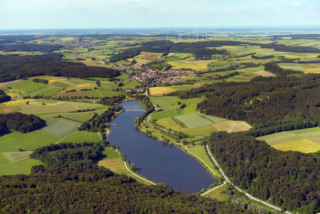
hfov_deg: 48.4
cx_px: 160
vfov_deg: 33.4
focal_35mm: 40
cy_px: 107
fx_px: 356
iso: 160
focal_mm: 40
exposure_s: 1/1250
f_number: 4.5
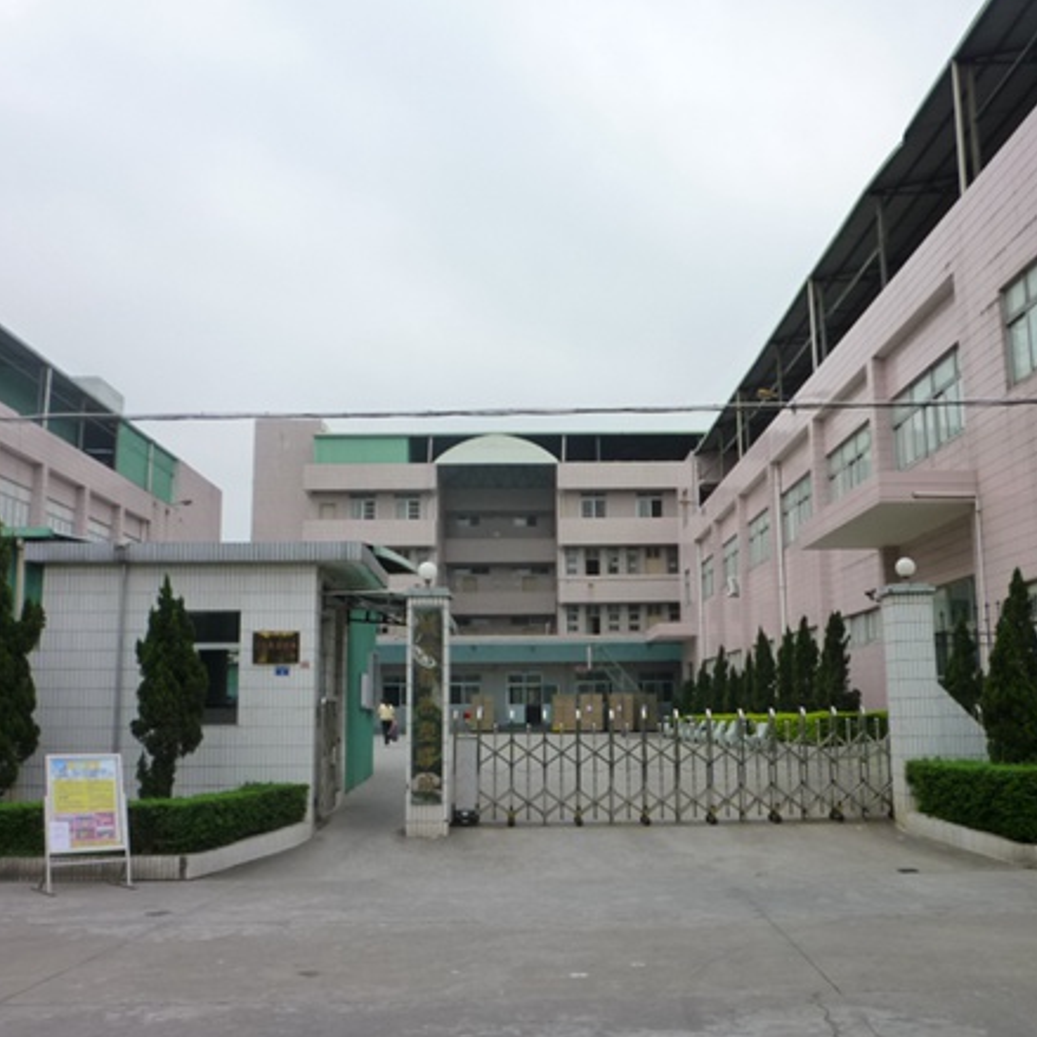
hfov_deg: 47.2
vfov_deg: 47.2
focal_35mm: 35
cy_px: 513
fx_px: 1186
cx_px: 550
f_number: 3.3
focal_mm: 5.2
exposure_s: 1/500
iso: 125
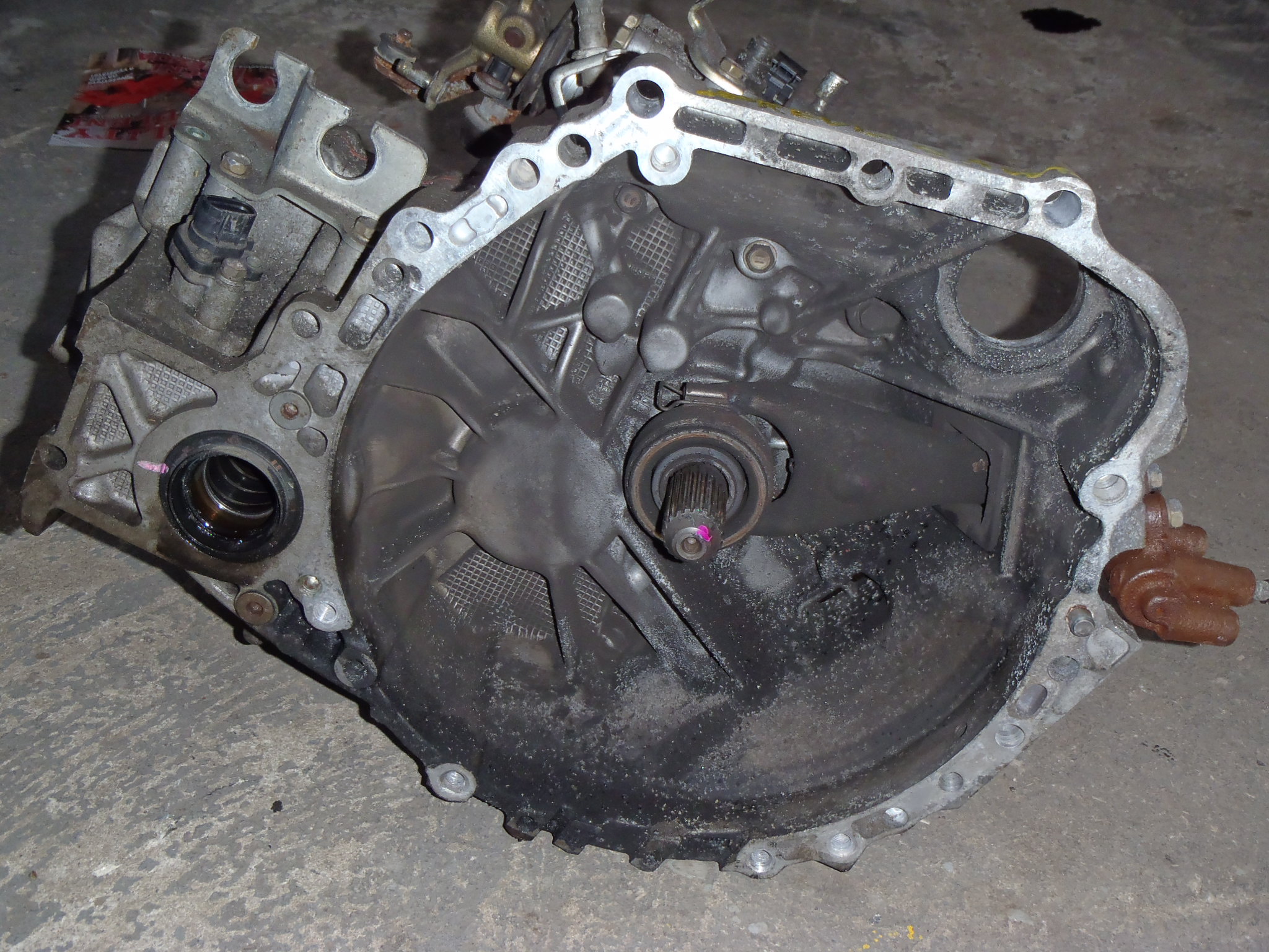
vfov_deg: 37.7
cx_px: 634
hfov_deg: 49.0
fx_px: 1393
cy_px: 476
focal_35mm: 38
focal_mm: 6.83
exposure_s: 1/40
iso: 160
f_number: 4.6
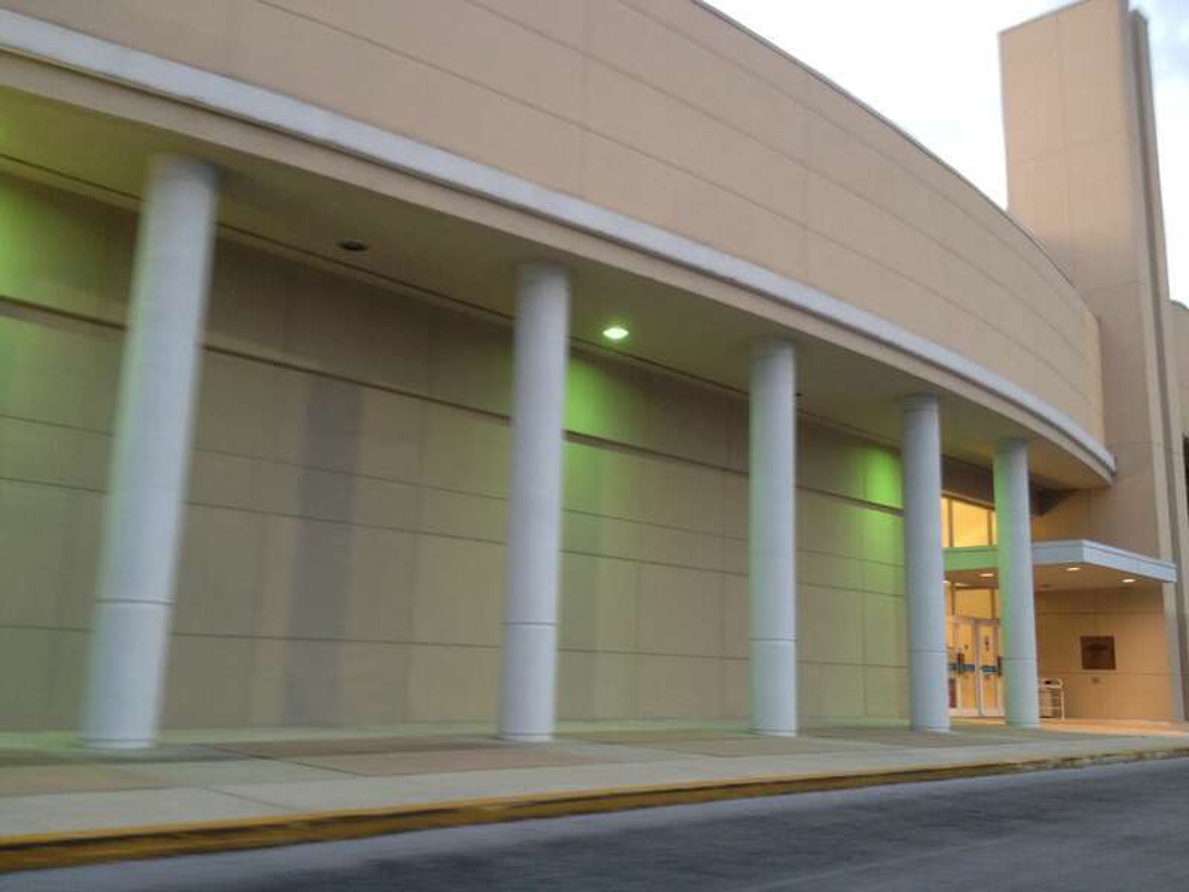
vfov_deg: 40.7
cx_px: 594
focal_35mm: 35
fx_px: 1202
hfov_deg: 52.6
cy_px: 446
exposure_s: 1/20
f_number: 2.4
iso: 125
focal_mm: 4.28
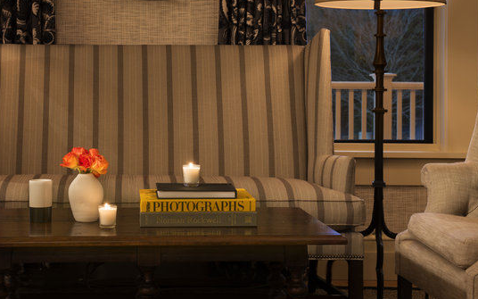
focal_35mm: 73
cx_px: 147
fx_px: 951
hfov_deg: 28.0
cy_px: 84
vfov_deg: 17.8
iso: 100
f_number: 8
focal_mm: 48
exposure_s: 1.3
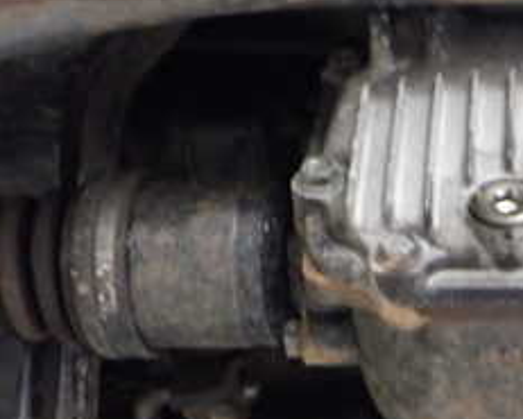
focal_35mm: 76
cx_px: 605
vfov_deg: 20.0
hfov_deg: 23.2
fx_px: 1177
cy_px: 310
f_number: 2.3
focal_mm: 5.4
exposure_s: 1/20
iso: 800
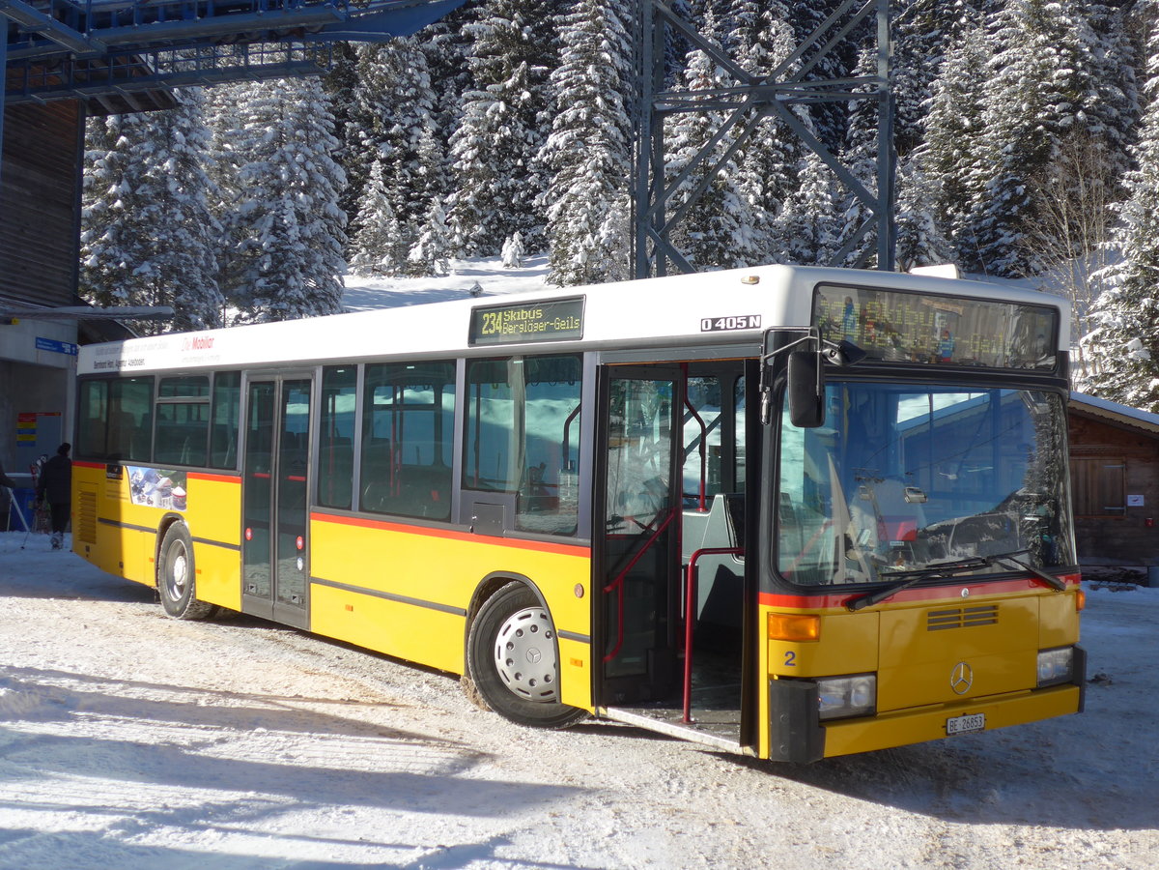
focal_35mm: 44
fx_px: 1473
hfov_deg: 42.9
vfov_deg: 32.9
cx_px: 580
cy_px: 435
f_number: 2.8
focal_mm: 9
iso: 80
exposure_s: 1/1300
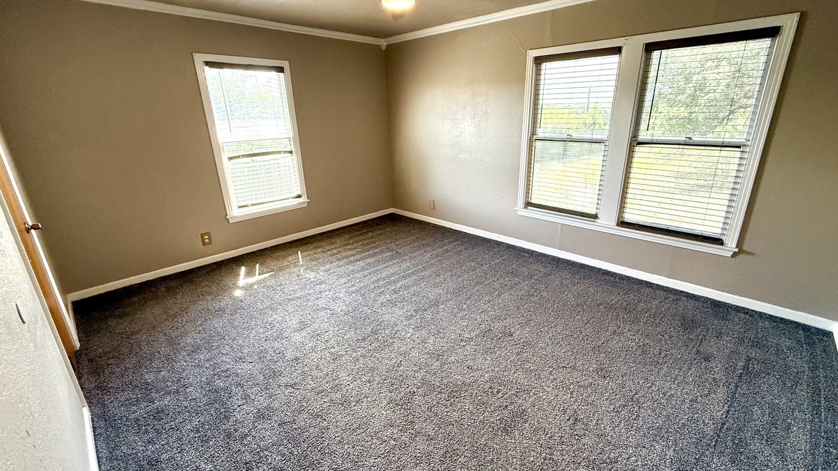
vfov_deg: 67.0
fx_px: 355
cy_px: 226
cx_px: 430
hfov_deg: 99.4
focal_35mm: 16
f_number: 2.2
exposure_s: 1/120
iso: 200
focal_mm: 2.22
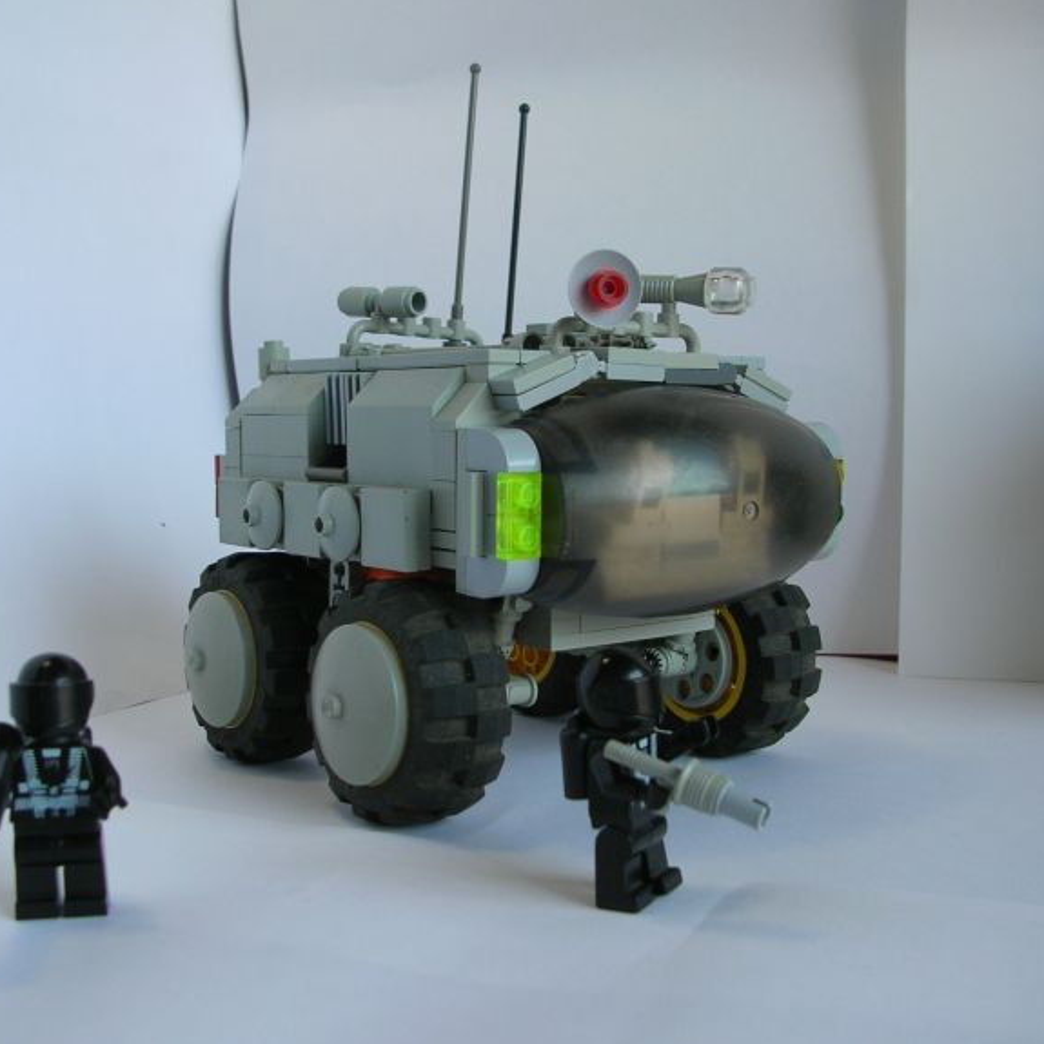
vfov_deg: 39.2
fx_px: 1467
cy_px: 506
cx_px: 499
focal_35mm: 43
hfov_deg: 39.2
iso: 50
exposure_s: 1/44.6
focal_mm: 5.8
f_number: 2.8
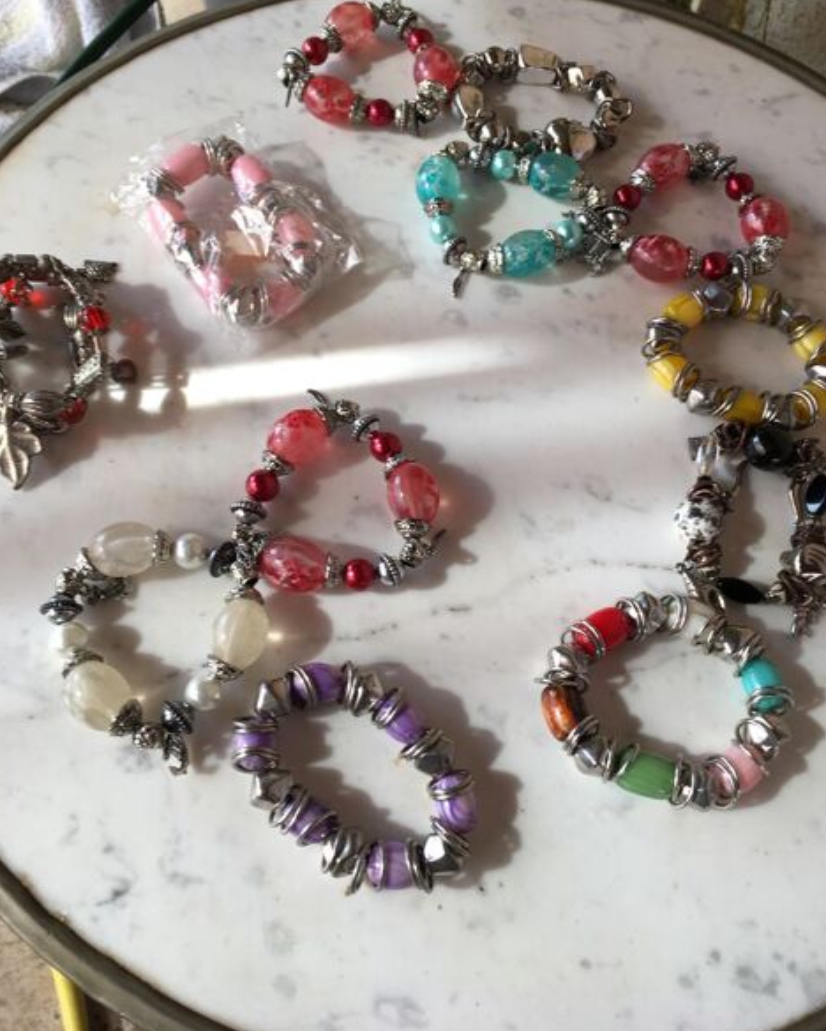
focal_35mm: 31
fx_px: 946
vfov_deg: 57.1
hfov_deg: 47.2
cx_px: 415
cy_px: 475
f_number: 2.2
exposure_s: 1/101
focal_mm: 4.15
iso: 25
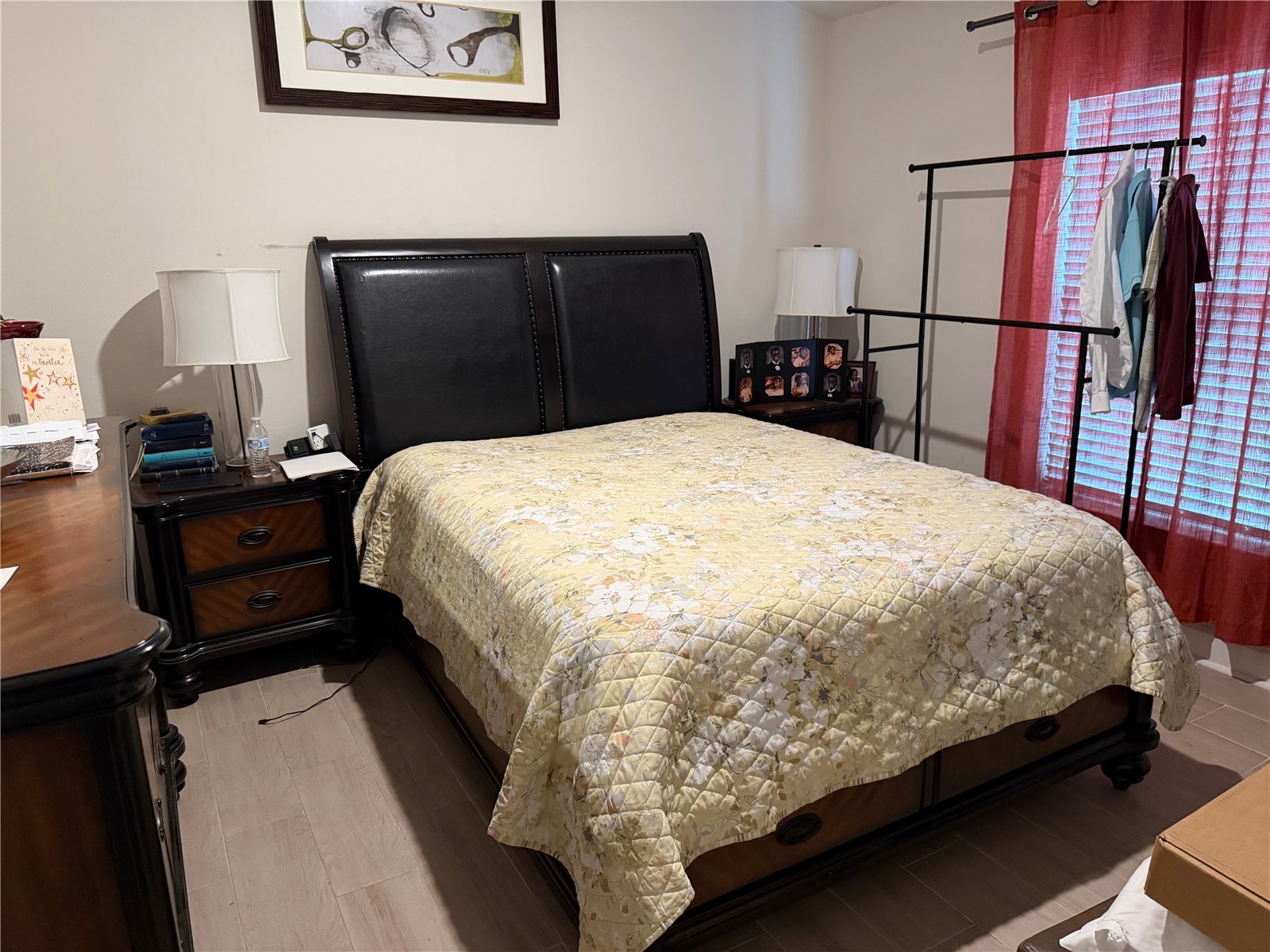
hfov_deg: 71.6
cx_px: 635
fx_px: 881
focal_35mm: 24
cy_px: 476
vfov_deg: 56.8
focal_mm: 6.76
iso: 640
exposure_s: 1/60
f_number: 1.78
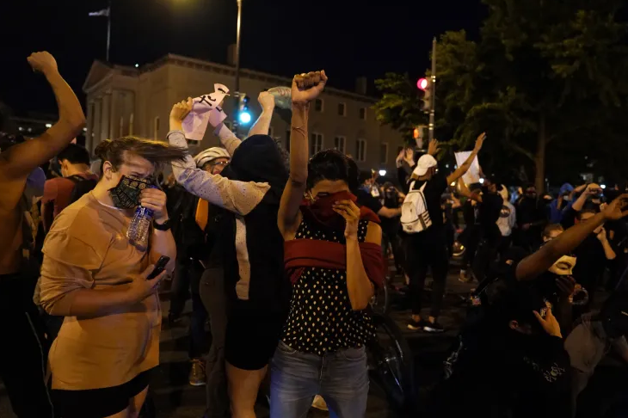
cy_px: 210
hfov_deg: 71.5
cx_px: 323
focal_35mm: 25
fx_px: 436
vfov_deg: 51.2
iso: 6400
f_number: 2.8
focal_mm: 24
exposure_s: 1/200
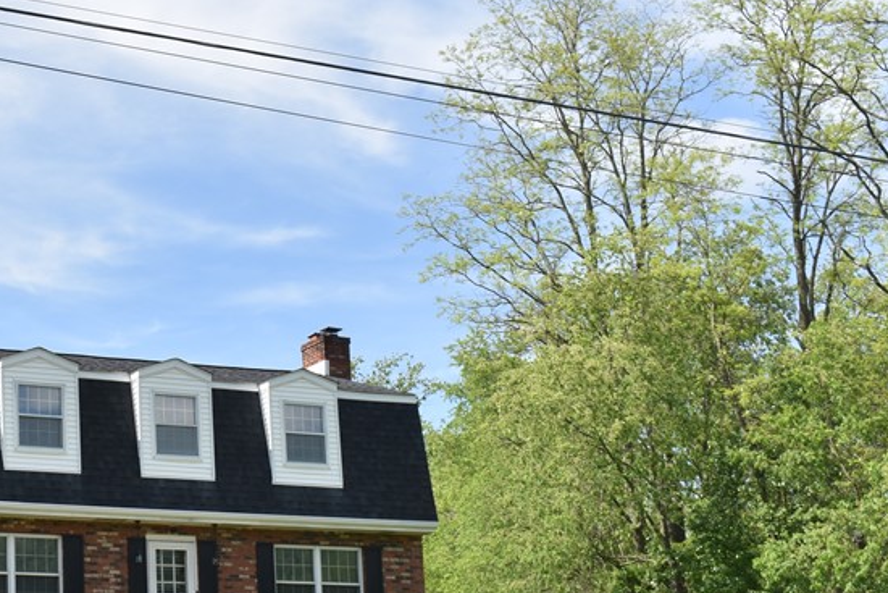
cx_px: 69
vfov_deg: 17.7
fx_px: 1900
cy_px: 402
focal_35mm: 77
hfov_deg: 25.4
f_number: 9
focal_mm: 26
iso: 100
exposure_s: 1/200
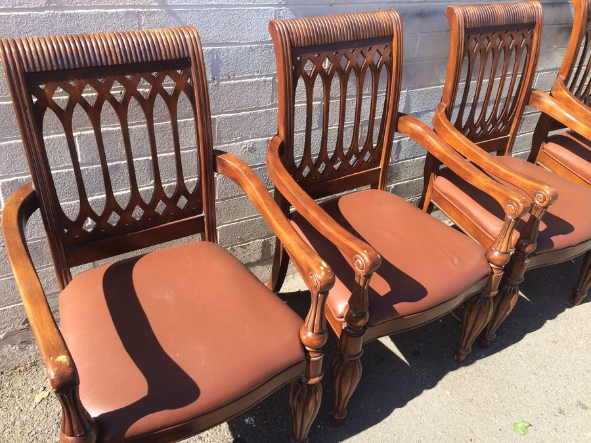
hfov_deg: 60.0
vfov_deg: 46.8
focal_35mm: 30
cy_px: 222
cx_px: 296
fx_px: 512
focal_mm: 4.12
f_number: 2.2
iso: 32
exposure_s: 1/1026
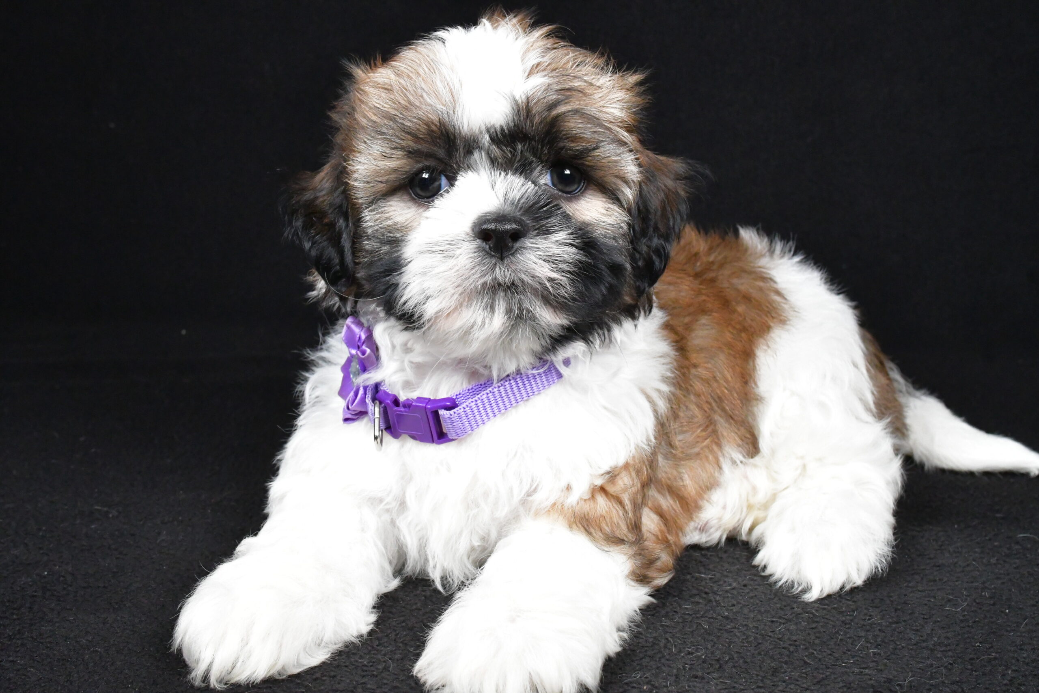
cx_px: 520
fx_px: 1212
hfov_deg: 46.4
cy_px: 346
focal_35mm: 42
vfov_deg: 31.9
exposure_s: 1/400
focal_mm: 28
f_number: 11
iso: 6400
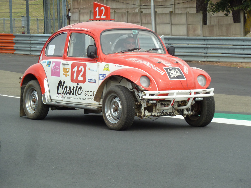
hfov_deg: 10.9
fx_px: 1320
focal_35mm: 182
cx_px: 126
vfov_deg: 8.2
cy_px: 94
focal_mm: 29.9
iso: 160
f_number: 4.5
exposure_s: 1/500
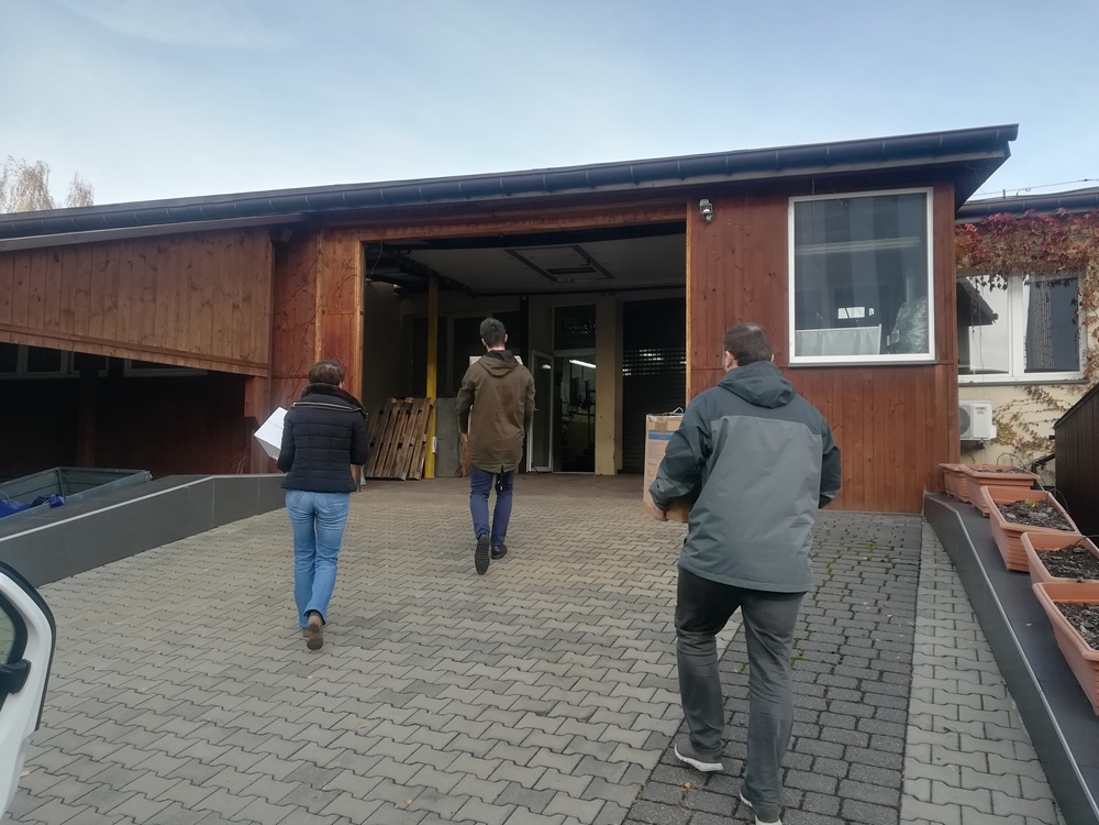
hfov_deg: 67.3
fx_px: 825
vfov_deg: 53.1
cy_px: 412
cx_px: 550
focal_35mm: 26
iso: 50
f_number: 2.2
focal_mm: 3.83
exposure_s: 1/380
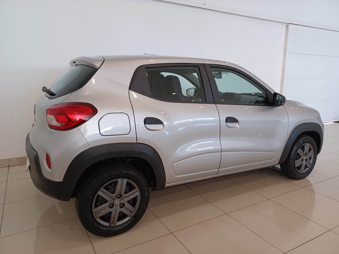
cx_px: 170
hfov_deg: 69.4
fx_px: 245
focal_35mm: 25
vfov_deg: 54.9
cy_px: 127
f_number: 1.8
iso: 125
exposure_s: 1/60
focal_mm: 4.6
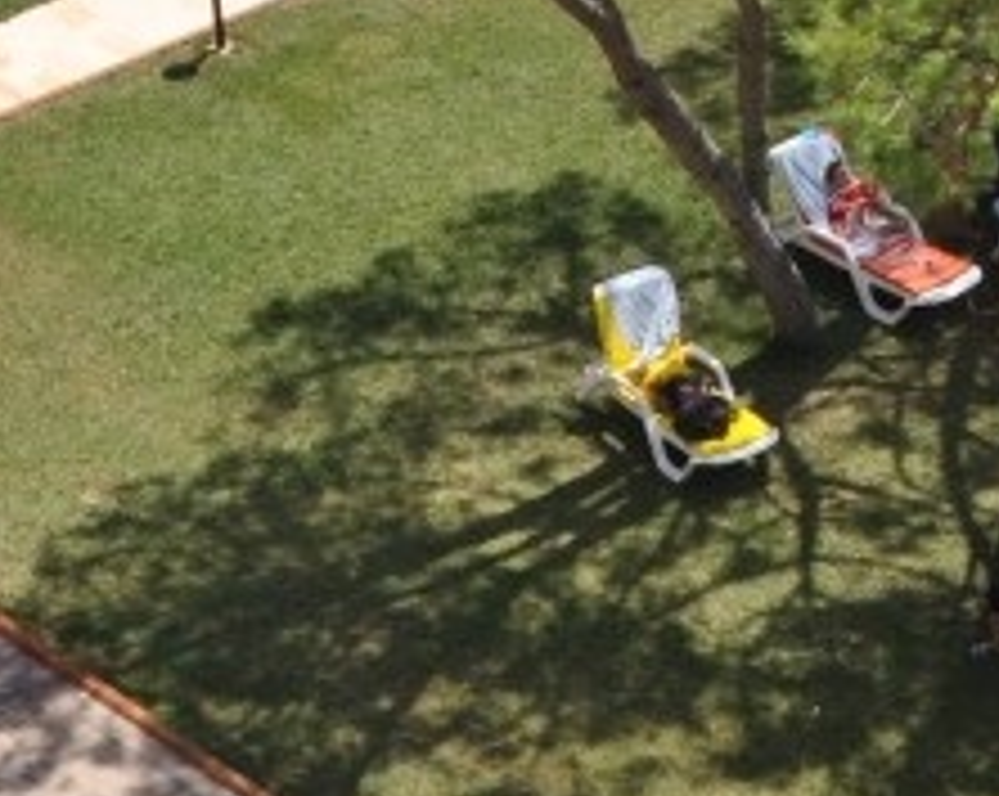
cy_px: 1174
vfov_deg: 8.6
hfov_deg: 11.0
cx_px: 488
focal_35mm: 175
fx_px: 5167
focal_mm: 24
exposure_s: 1/200
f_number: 7.1
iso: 100
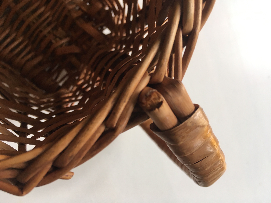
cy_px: 102
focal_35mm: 29
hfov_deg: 61.7
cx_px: 136
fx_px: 227
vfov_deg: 48.2
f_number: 2.2
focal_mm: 4.15
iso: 64
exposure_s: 1/33
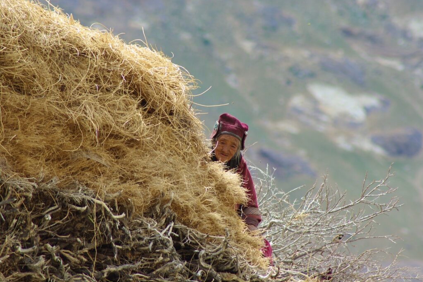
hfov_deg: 4.6
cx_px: 212
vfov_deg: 3.0
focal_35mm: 452
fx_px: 5309
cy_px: 142
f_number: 9.5
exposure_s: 1/180
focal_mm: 300
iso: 100
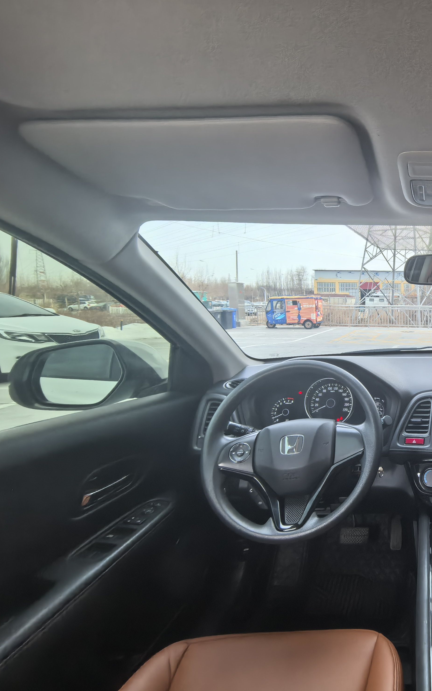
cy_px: 344
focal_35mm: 19
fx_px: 358
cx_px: 444
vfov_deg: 88.0
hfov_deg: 49.2
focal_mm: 1.95
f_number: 2.2
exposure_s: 1/100
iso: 160
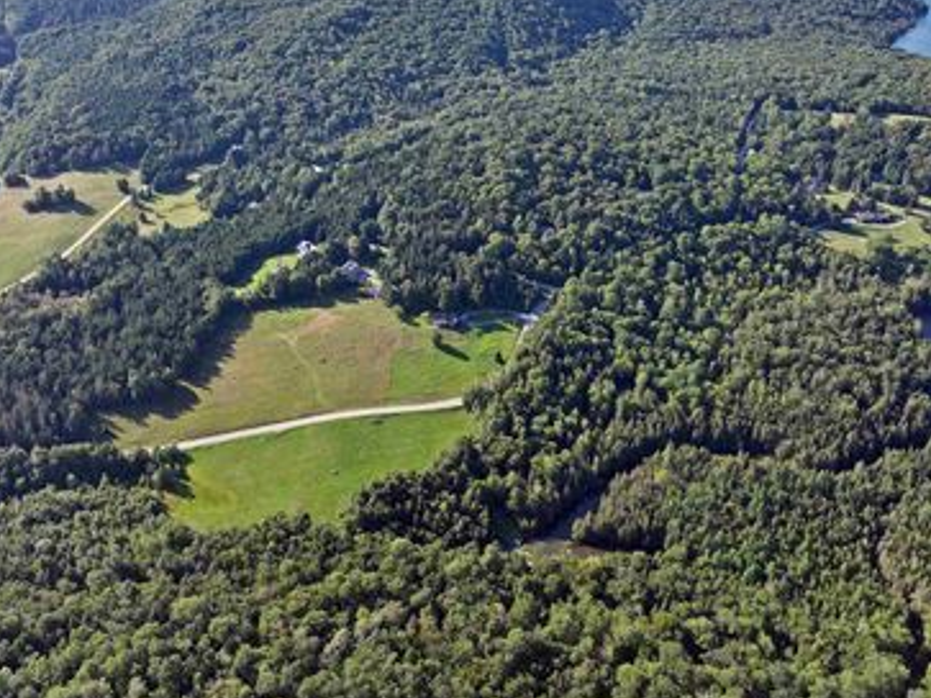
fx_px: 887
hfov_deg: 55.3
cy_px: 251
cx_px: 426
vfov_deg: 42.5
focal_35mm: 33
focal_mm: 12.29
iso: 190
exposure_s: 1/2000
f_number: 2.8
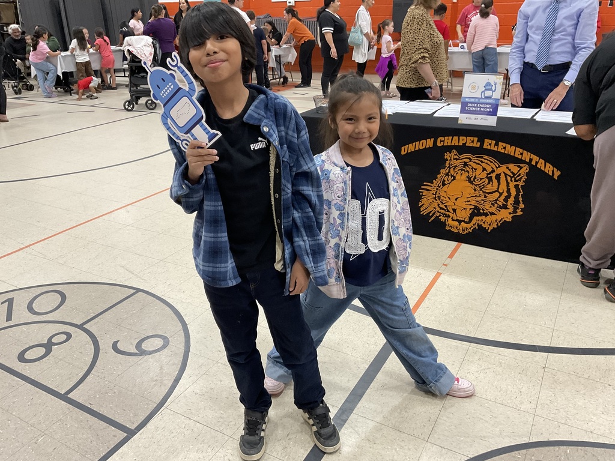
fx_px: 515
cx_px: 308
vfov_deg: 48.2
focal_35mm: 29
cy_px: 230
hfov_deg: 61.7
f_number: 1.8
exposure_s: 1/60
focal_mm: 3
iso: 125
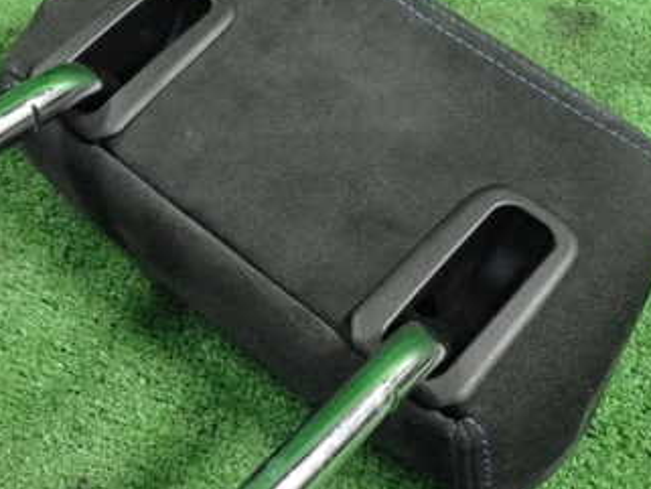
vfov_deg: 26.1
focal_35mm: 56
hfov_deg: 33.5
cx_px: 148
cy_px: 280
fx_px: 1054
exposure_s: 1/125
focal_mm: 5.4
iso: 4000
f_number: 2.3
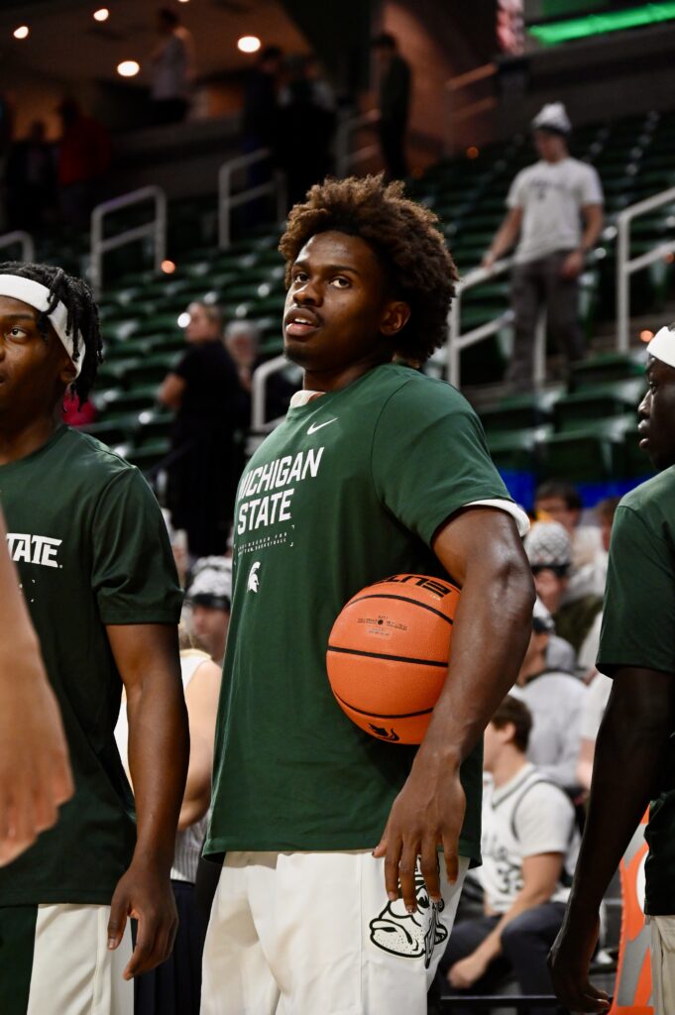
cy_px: 508
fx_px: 3521
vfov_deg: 16.4
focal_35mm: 125
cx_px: 338
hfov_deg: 10.9
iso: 6400
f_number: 6.3
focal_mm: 125
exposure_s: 1/640
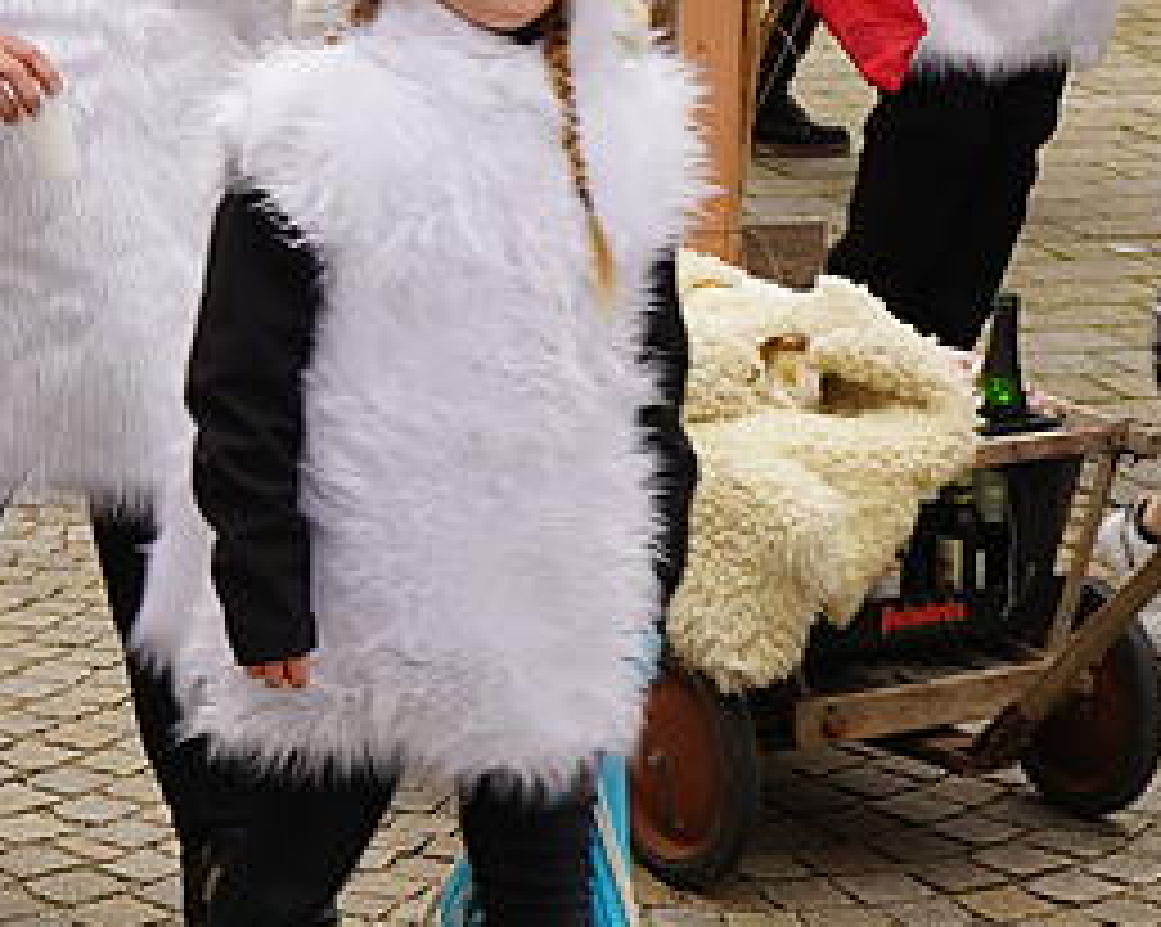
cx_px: 200
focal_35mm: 157
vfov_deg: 9.8
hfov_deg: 12.2
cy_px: 38
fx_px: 5391
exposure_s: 1/80
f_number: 6.3
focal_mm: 46
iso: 100
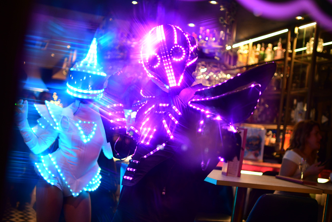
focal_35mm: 46
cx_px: 165
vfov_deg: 29.3
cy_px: 113
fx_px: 424
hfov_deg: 42.7
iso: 1250
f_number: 1.4
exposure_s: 1/200
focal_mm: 30
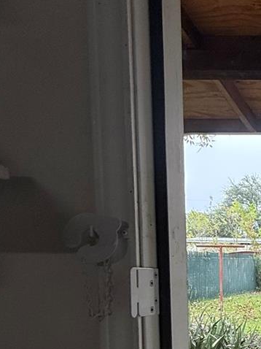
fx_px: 453
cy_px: 312
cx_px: 402
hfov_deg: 24.3
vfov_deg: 39.2
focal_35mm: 45
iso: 64
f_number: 2.2
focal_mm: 2.22
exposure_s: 1/127
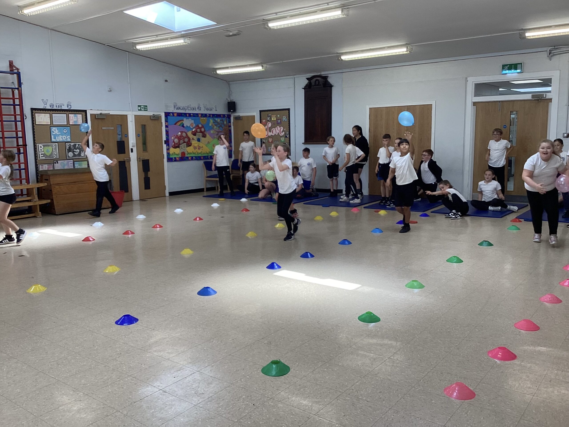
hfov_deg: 58.4
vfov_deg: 45.4
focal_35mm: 31
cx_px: 284
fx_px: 510
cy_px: 214
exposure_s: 1/100
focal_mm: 3.3
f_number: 2.4
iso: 40
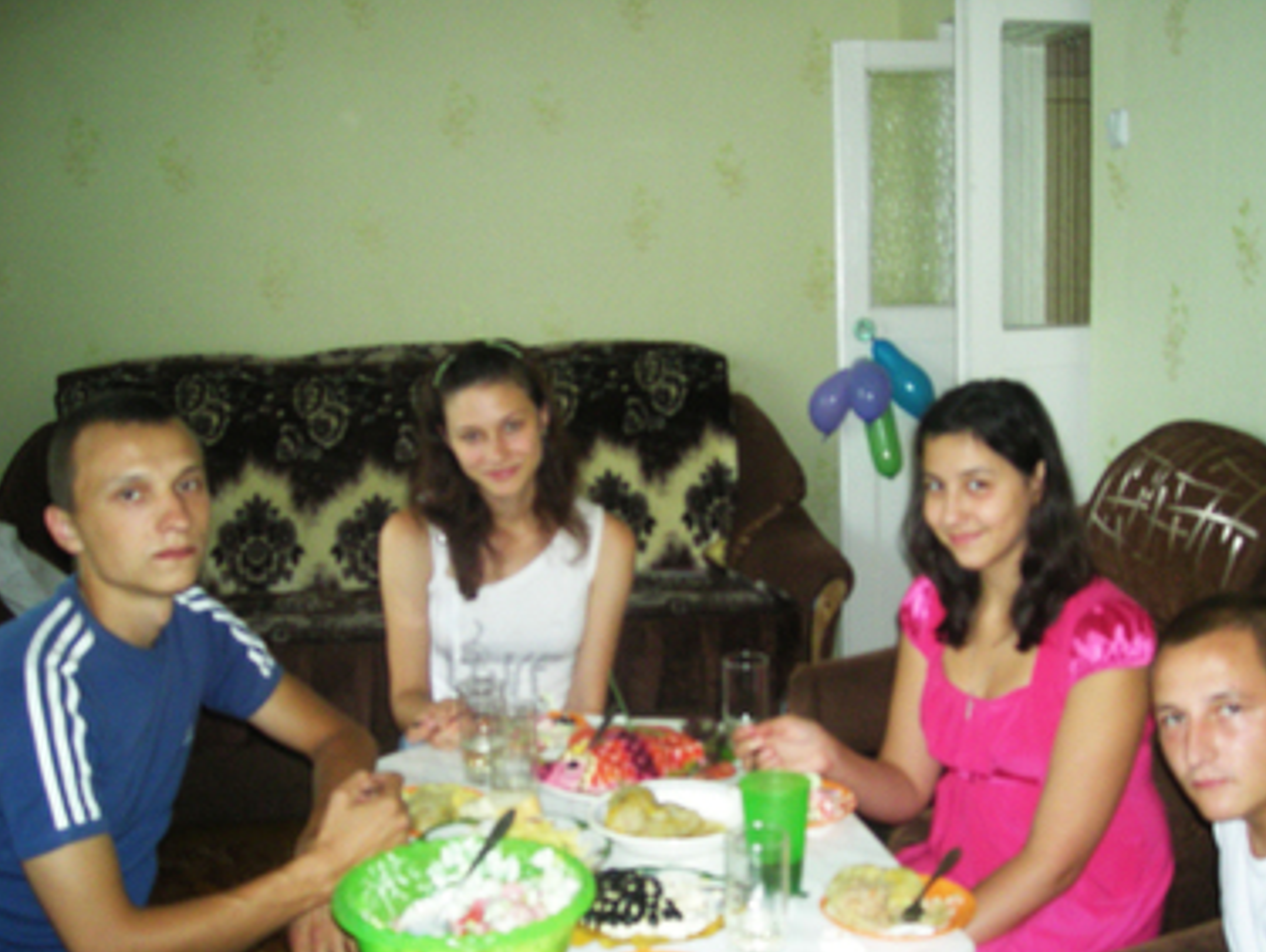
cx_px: 712
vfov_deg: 34.3
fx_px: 1538
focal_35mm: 42
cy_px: 557
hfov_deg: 44.7
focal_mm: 5.7
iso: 169
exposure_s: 1/30
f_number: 2.8
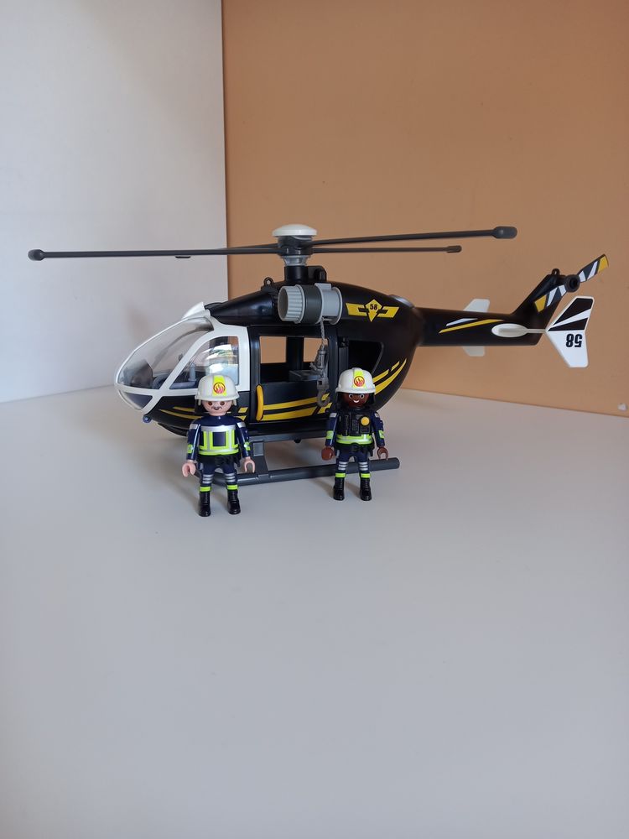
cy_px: 420
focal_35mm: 25
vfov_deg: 69.4
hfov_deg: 54.9
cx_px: 314
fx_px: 606
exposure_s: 1/50
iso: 200
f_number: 2
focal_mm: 4.6
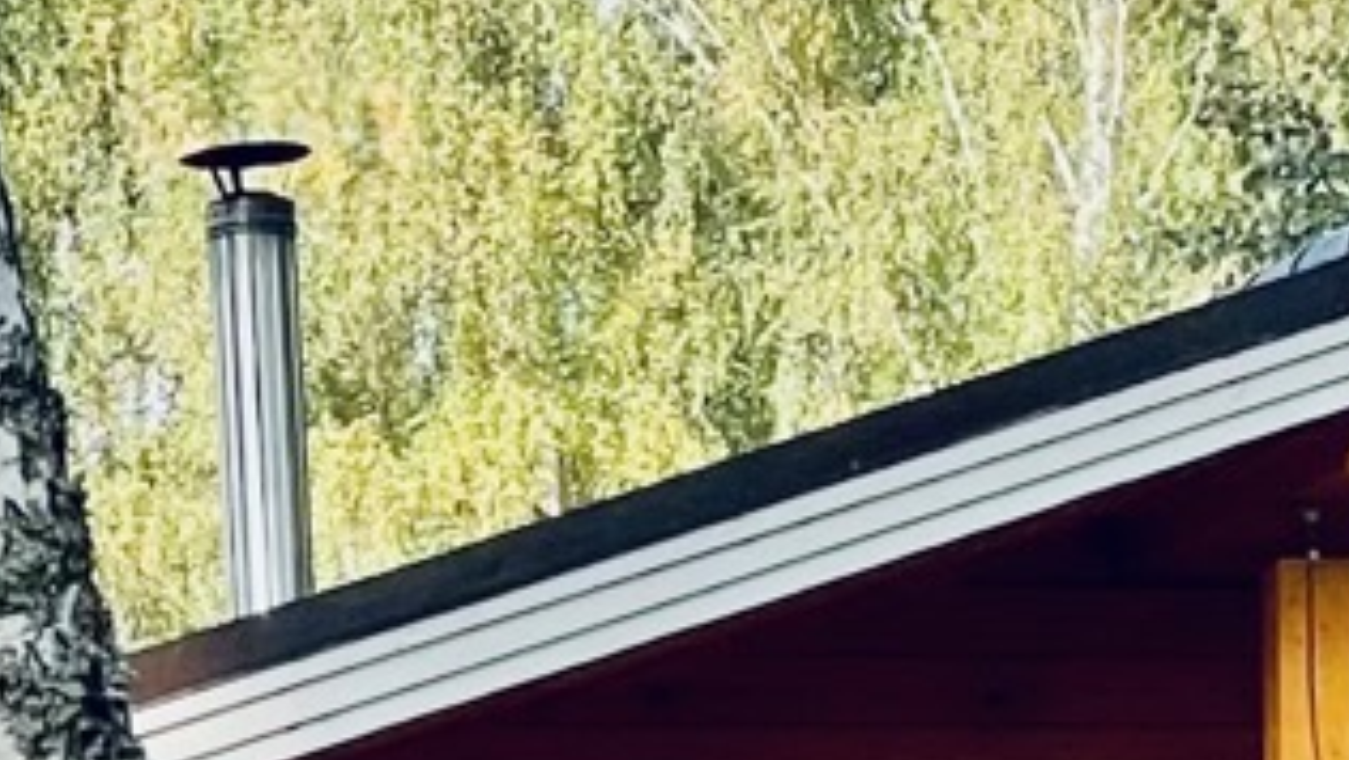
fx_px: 12917
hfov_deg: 6.0
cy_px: 1558
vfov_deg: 3.3
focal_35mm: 361
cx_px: 13
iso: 25
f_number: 2
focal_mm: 6
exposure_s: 1/246
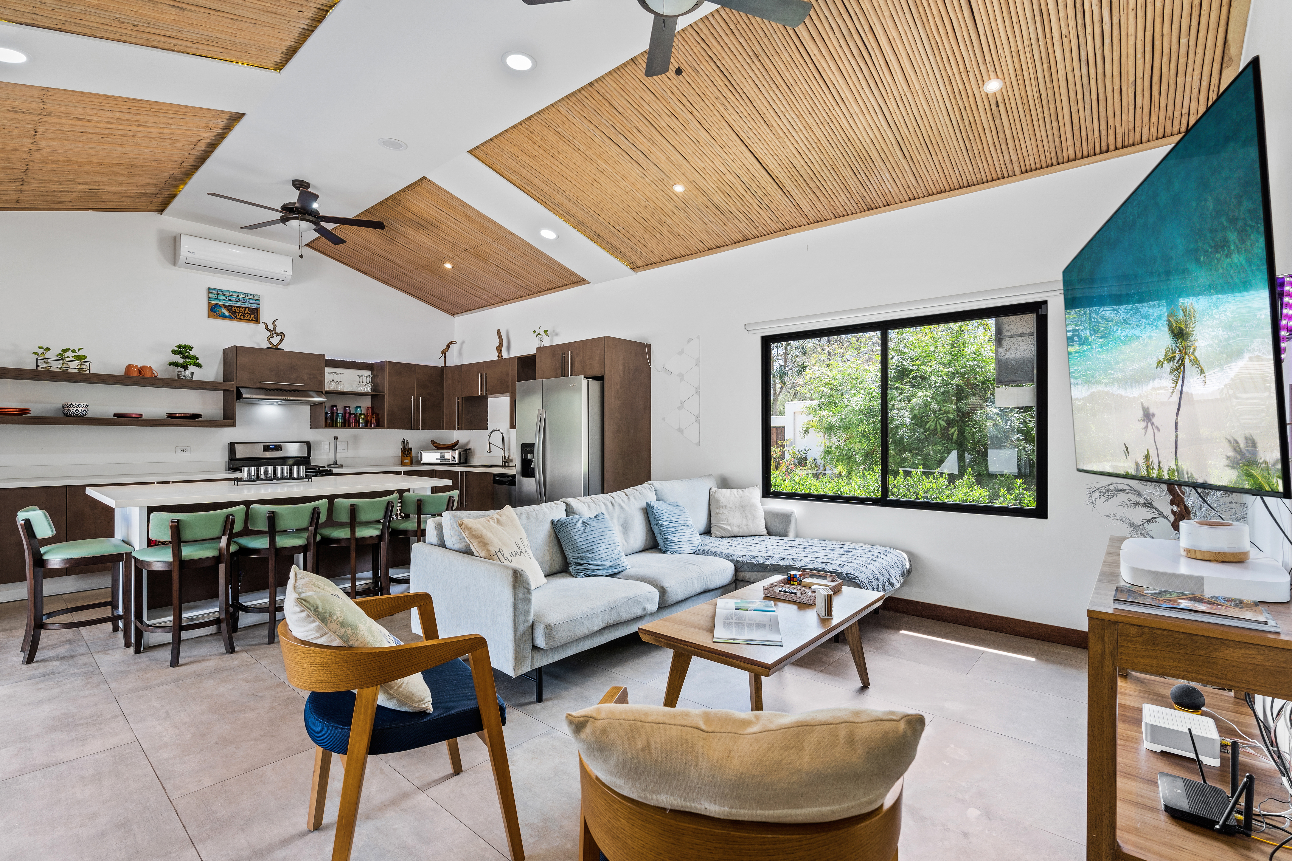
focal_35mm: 16
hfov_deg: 96.7
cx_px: 646
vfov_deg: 73.7
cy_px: 430
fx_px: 574
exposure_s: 1/20
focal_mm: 16
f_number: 8
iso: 250
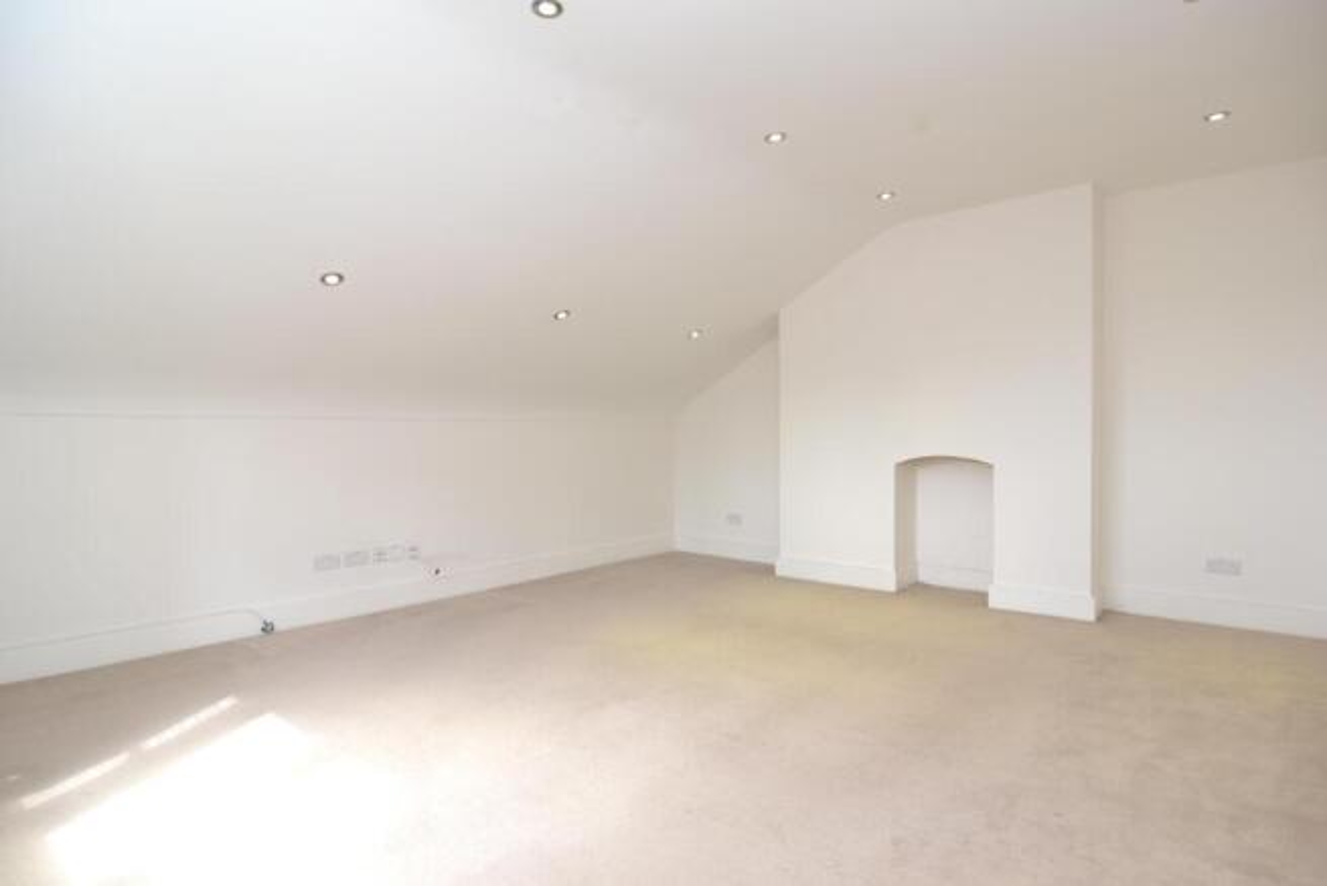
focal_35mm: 18
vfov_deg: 67.4
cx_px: 664
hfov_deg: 90.0
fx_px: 664
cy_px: 443
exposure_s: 1/60
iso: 400
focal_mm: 12
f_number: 5.6
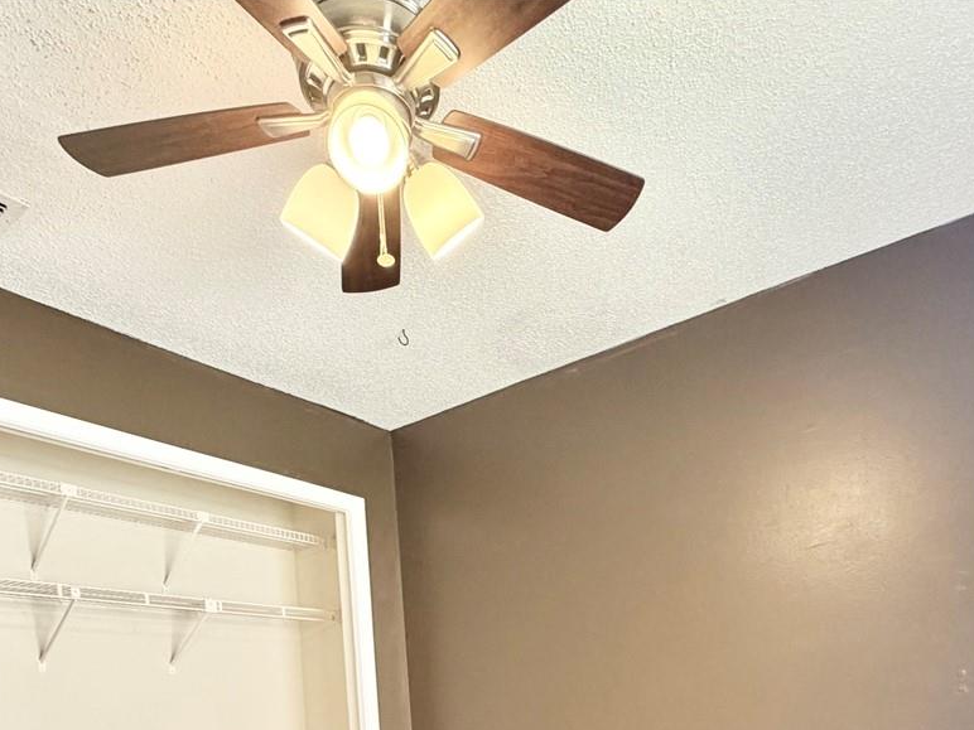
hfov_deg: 61.5
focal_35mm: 29
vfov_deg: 41.1
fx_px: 816
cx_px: 545
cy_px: 753
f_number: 2.2
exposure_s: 1/120
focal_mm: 2.22
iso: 320
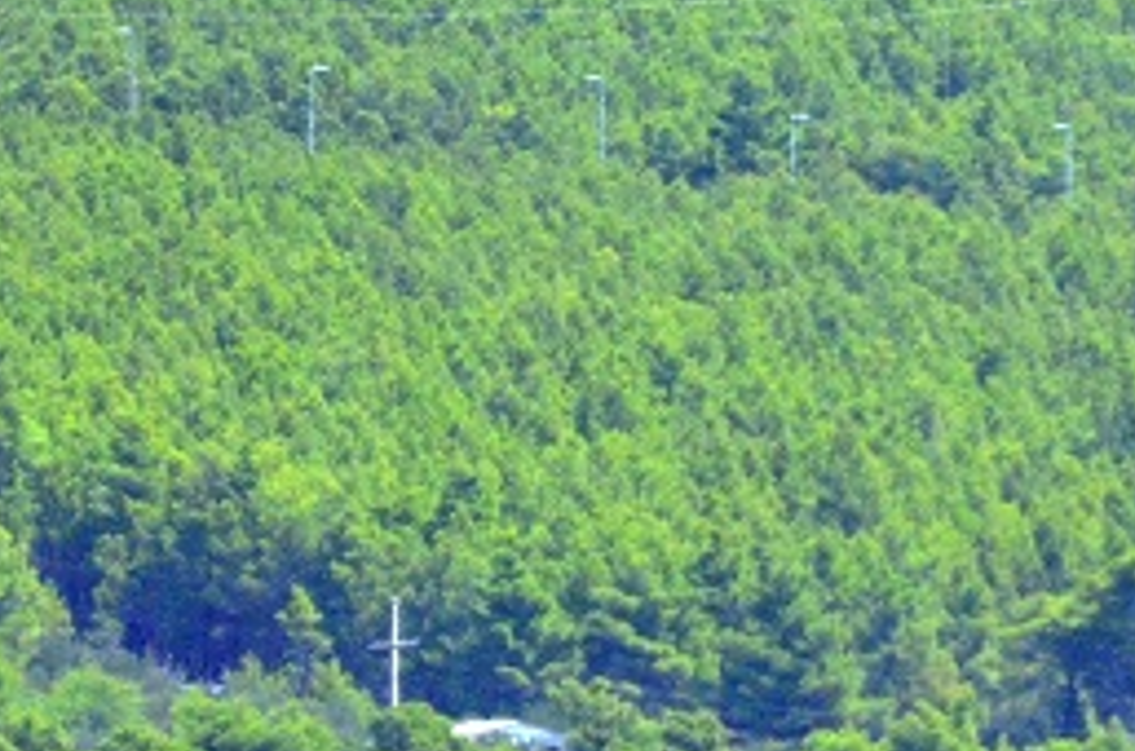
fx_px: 55163
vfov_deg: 0.8
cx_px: 1038
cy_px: 914
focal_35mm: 1754
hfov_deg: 1.2
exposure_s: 1/5000
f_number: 5.6
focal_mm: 300
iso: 2000
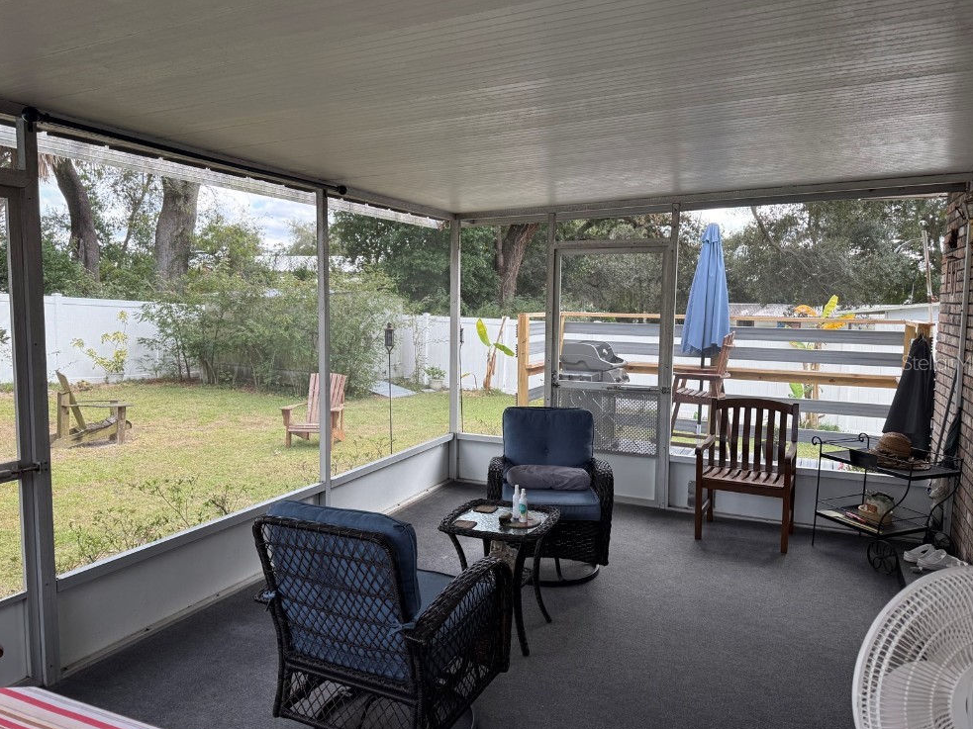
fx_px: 703
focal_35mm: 25
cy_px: 362
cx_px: 488
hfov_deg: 69.4
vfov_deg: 54.9
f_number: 1.78
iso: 100
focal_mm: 6.76
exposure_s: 1/391
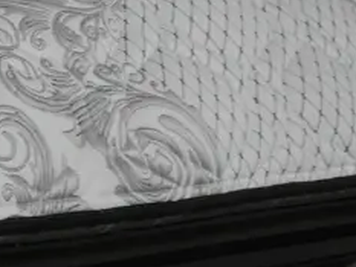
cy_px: -201
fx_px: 1266
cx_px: -261
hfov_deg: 14.3
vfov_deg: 11.3
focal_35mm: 123
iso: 200
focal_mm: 14
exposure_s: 1/100
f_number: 5
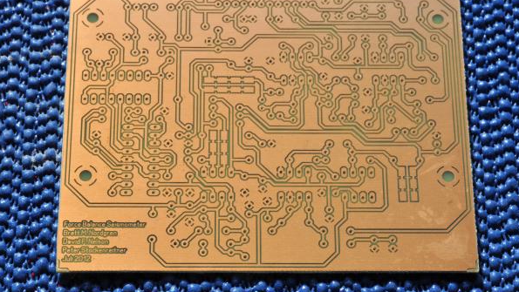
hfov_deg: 16.0
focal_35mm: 135
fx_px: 1852
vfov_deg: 9.0
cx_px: 260
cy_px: 126
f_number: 20
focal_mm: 85
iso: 200
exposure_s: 1/50
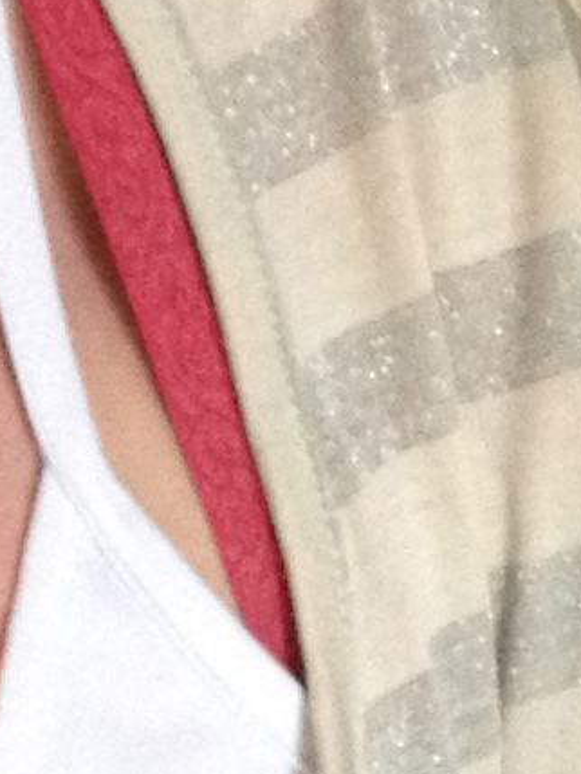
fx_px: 5950
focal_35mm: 266
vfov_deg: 7.4
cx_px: 346
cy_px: 640
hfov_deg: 5.6
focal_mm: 4.28
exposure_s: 1/20
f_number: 2.4
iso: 250
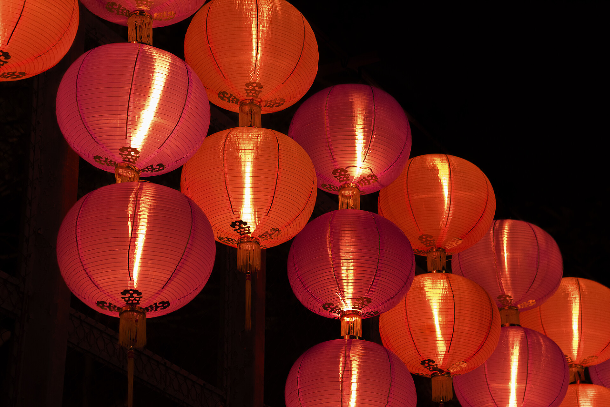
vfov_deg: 11.4
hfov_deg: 17.1
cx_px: 305
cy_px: 204
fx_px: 2034
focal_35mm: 120
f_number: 5.6
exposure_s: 1/60
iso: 3200
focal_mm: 120
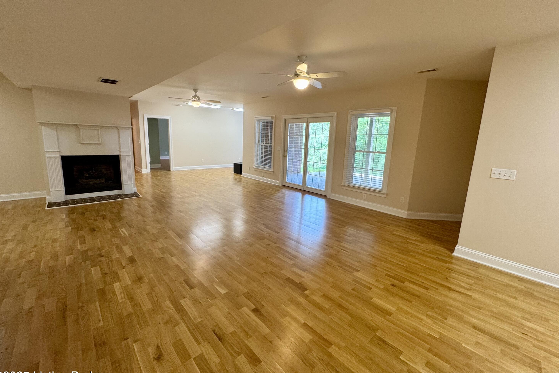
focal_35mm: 15
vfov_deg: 77.3
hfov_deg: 100.4
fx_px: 233
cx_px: 281
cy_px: 180
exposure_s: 1/60
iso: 200
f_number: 2.2
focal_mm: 2.22
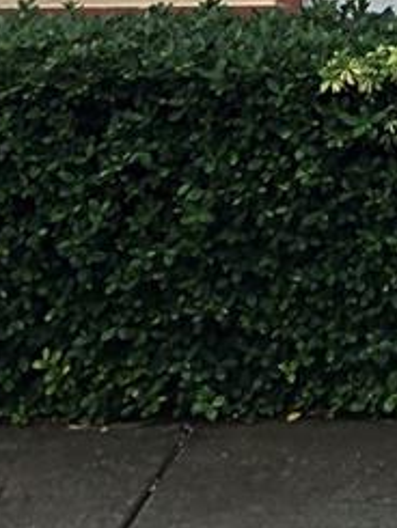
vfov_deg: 12.1
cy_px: -657
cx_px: 867
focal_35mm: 137
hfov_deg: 9.8
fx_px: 2093
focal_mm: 3.99
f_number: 1.8
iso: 20
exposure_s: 1/437
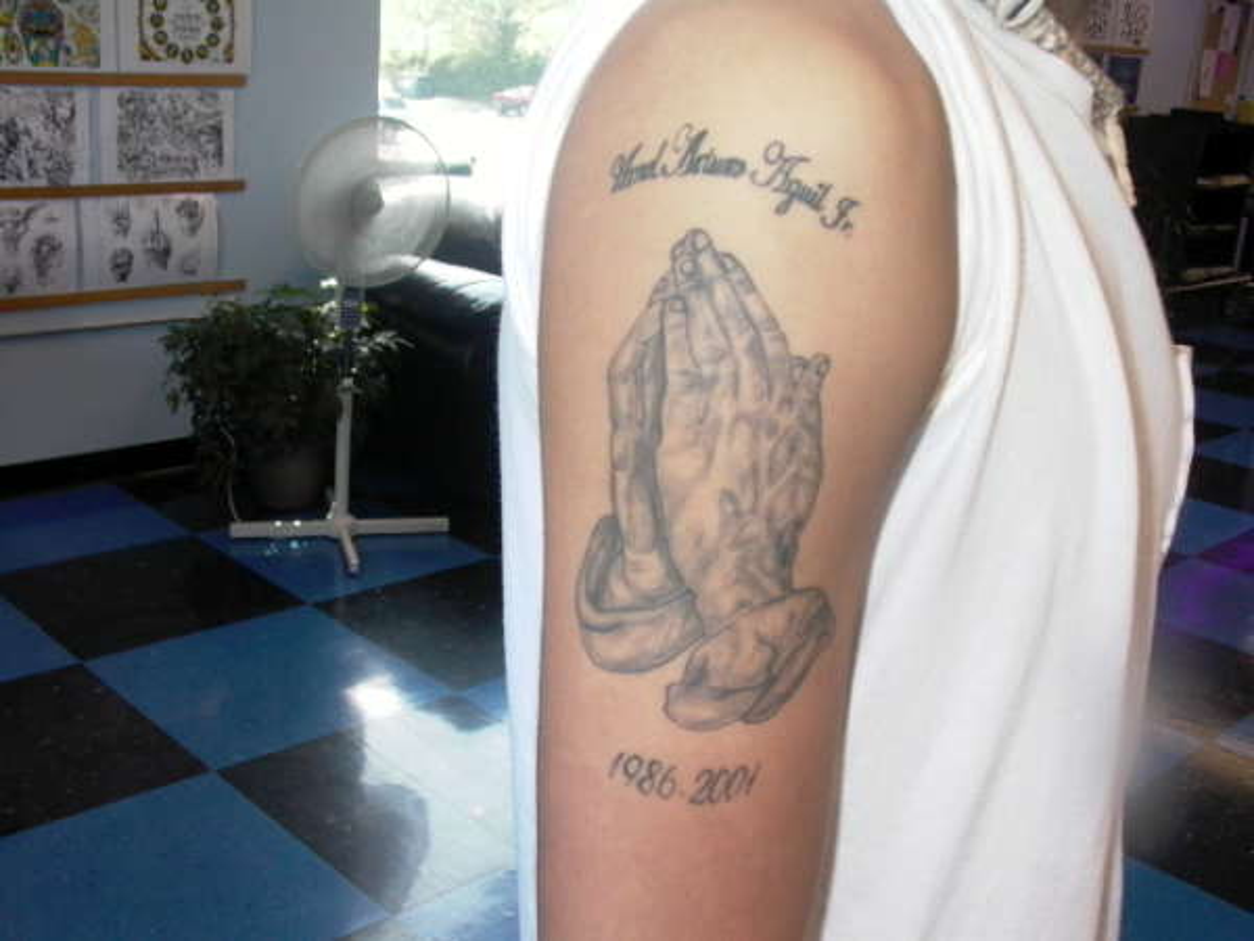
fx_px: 1377
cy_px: 470
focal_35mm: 38
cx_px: 627
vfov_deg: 37.7
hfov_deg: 49.0
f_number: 5.6
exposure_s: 1/44.5
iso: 100
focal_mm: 8.19
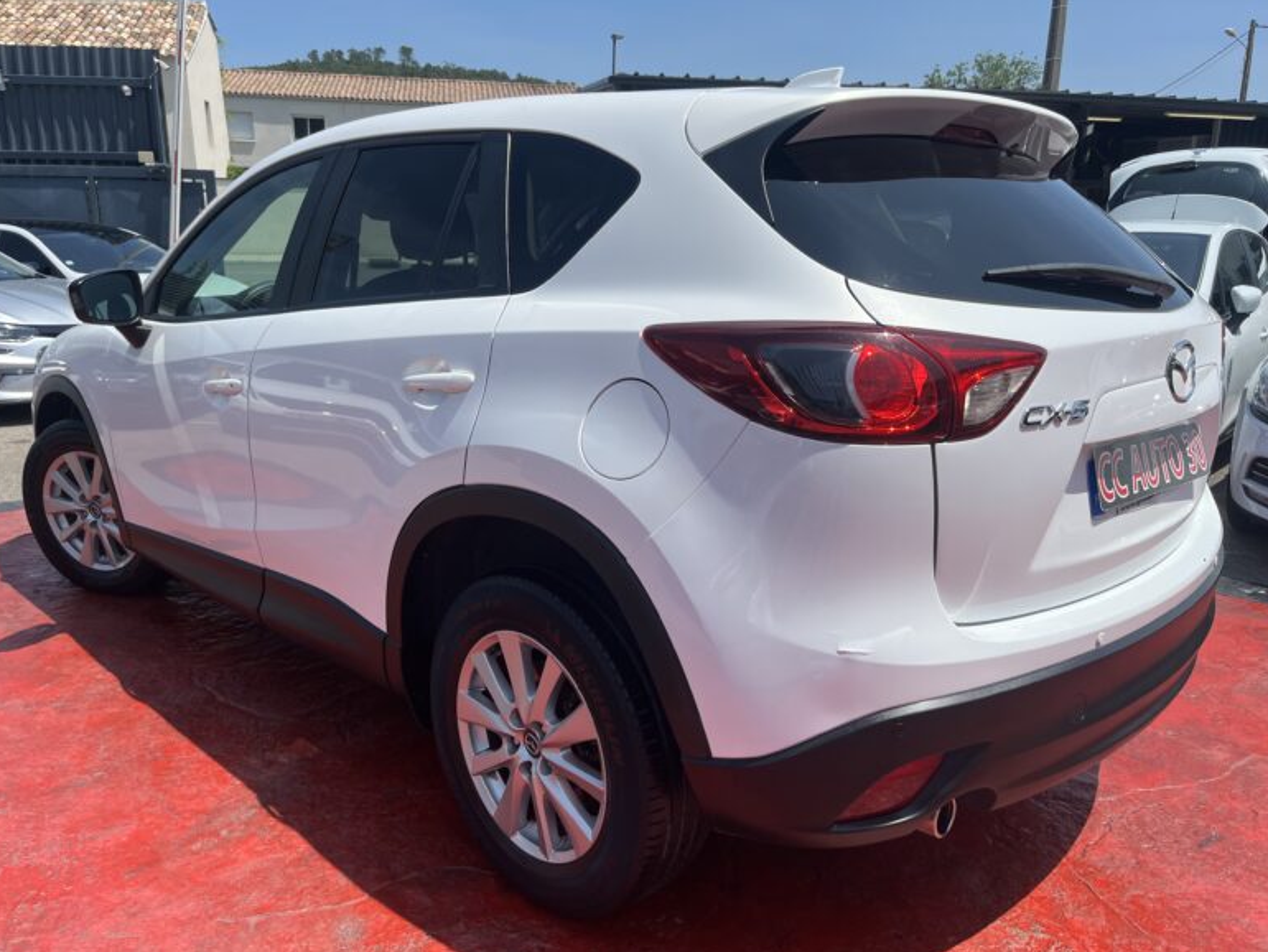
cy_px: 464
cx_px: 639
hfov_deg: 65.3
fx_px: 989
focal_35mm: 27
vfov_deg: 51.4
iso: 50
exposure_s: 1/4651
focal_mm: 5.1
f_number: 1.6
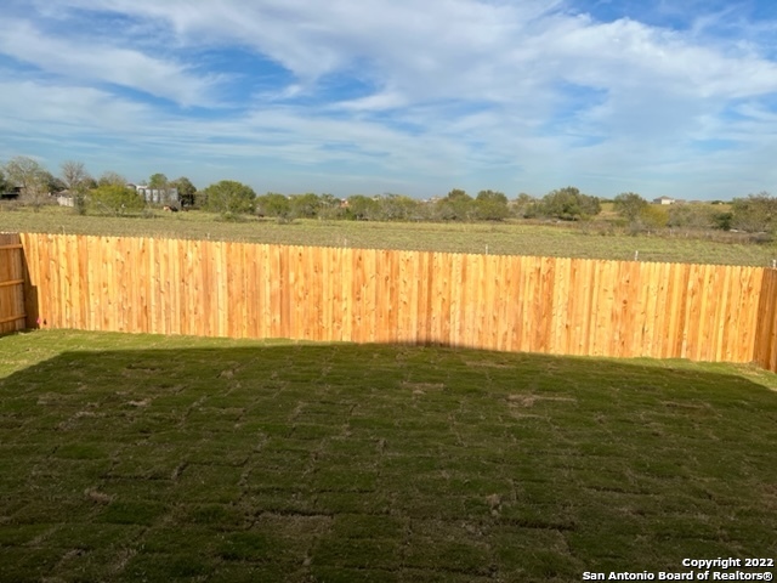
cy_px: 292
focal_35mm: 26
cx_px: 388
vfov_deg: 53.1
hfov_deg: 67.3
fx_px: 584
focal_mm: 5.7
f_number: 1.5
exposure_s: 1/4831
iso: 50
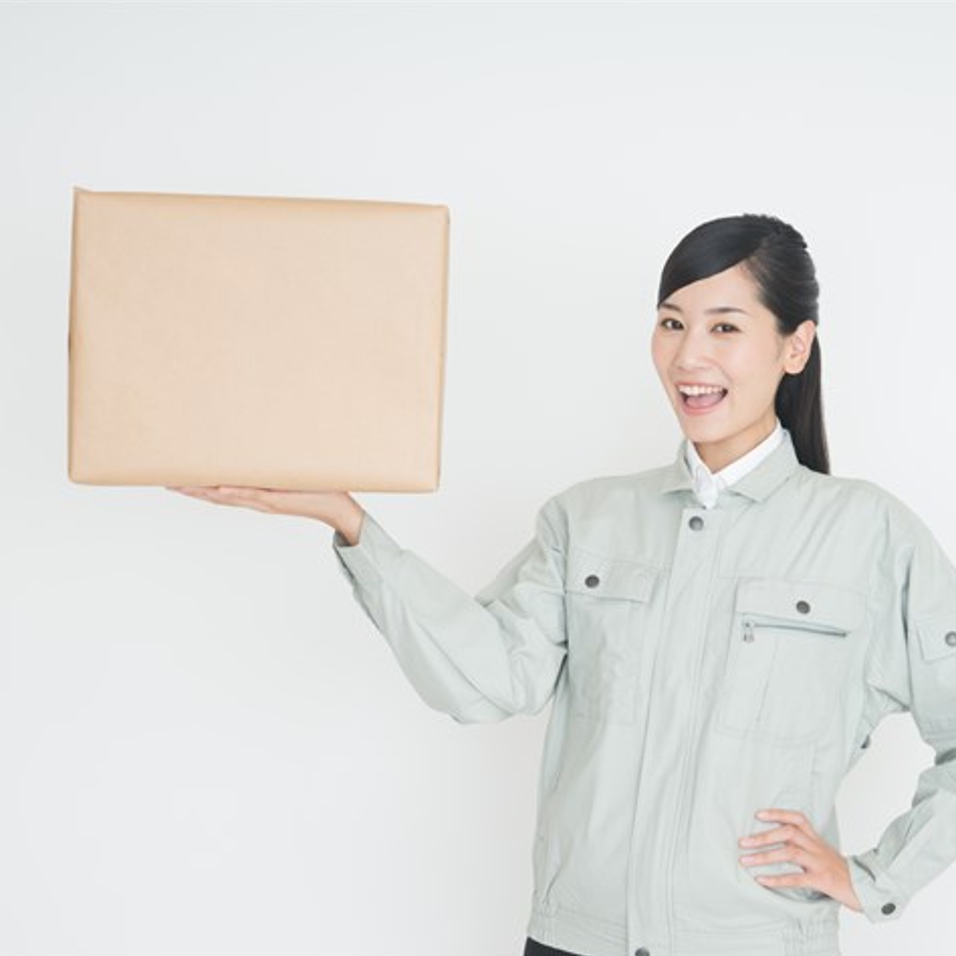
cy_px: 482
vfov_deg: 24.3
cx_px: 593
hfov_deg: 24.3
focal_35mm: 71
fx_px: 2218
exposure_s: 1/125
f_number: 9
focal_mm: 55
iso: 100
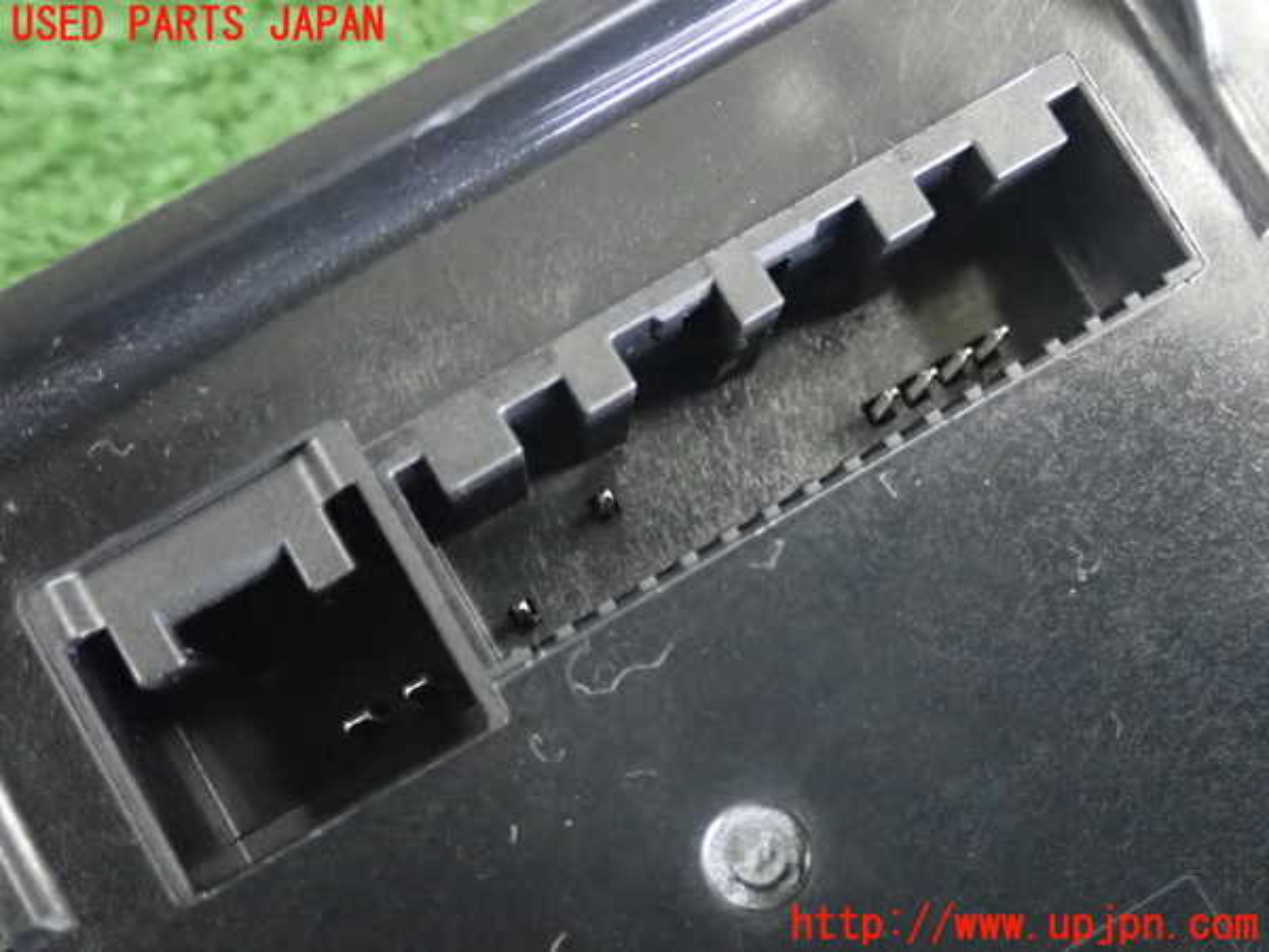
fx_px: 1796
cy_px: 476
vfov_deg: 29.7
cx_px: 634
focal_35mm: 49
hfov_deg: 38.9
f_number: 3.2
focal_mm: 8.99
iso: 4000
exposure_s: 1/50
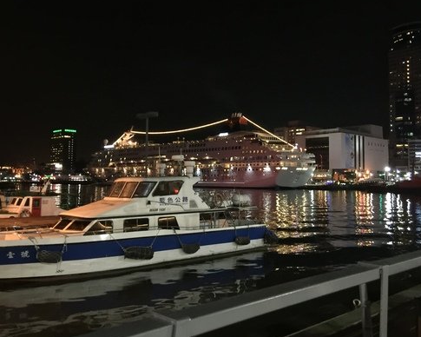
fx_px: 436
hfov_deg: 51.4
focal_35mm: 35
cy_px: 155
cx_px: 233
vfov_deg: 42.2
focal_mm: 4.15
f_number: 2.2
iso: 125
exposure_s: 1/4
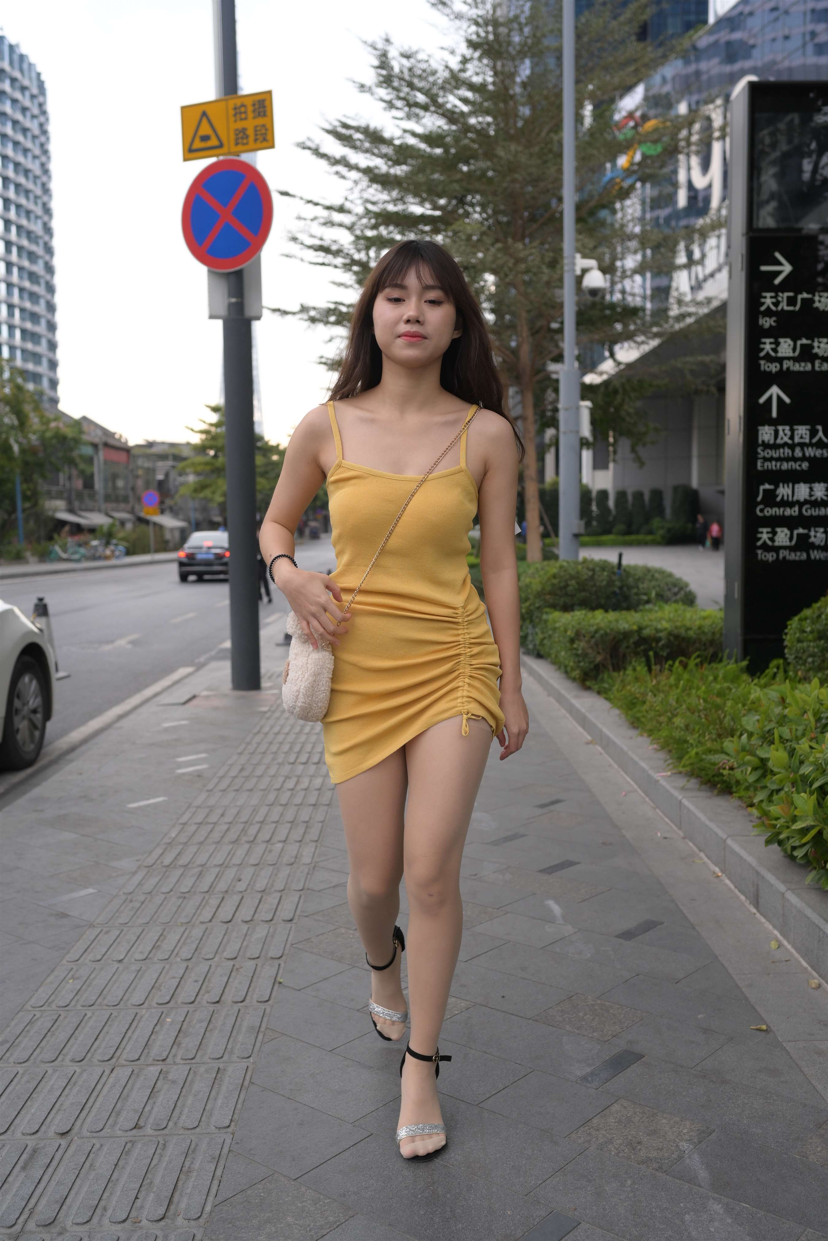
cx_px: 414
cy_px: 620
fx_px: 1207
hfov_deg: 37.9
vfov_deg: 54.4
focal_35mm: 35
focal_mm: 35
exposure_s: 1/800
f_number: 4
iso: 400
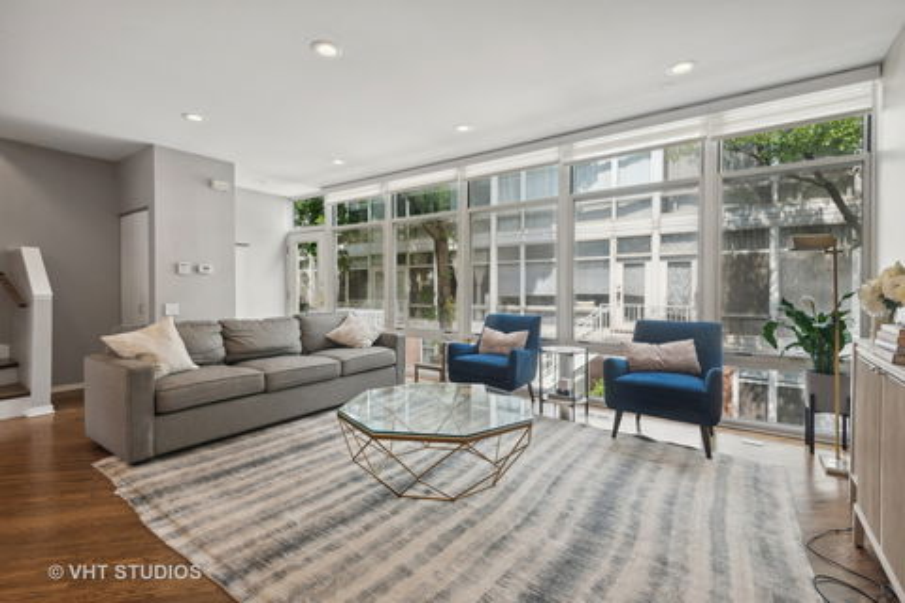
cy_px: 302
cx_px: 452
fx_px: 402
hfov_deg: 96.7
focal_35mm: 16
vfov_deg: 73.7
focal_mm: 16
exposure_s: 1/60
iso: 320
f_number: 8
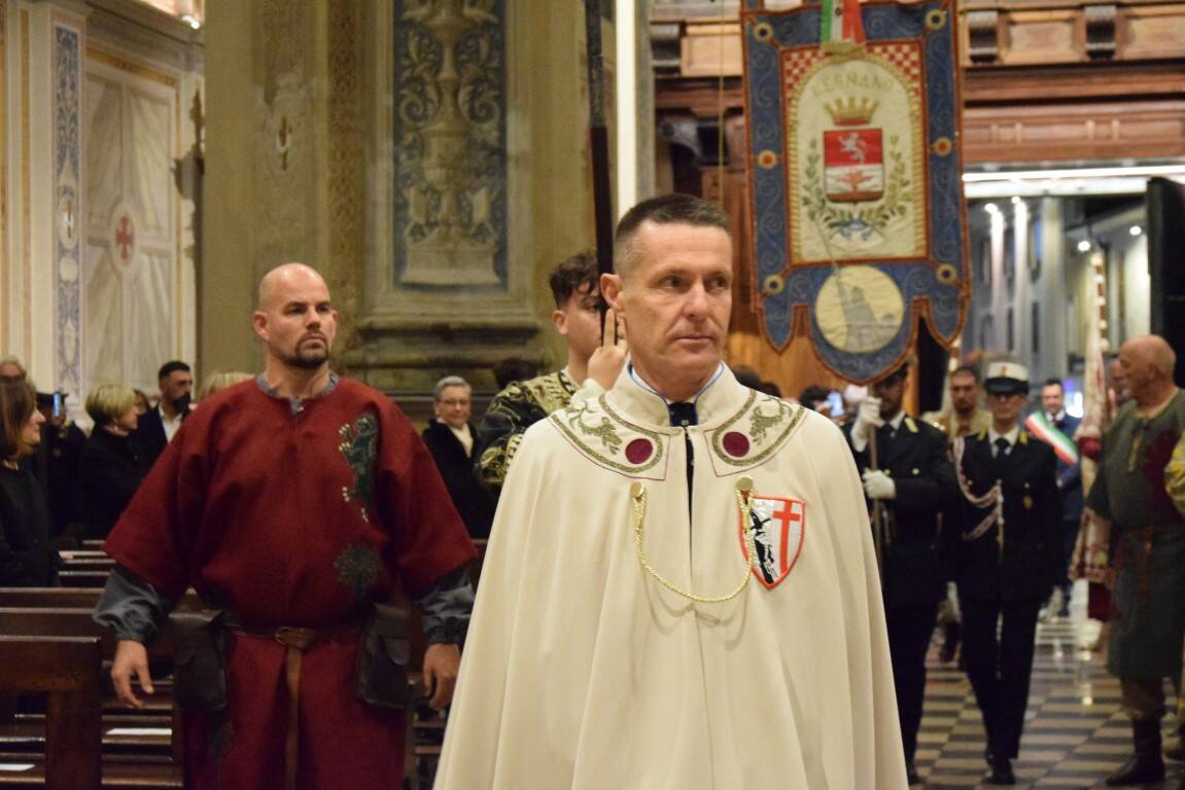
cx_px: 592
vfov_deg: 18.2
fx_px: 2469
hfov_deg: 27.0
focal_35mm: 75
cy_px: 395
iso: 10000
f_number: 5
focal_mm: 50
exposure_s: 1/60
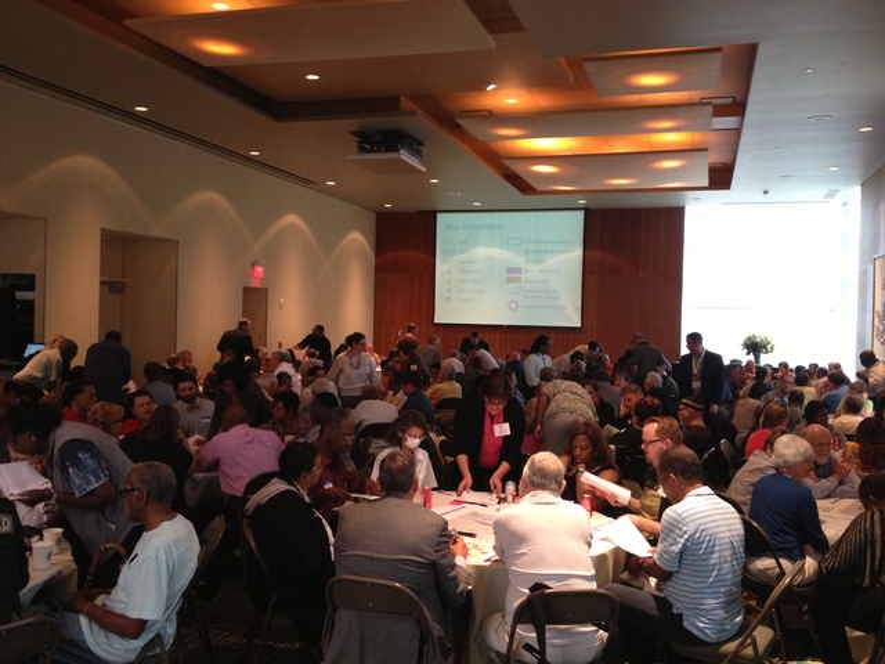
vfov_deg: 40.7
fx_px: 895
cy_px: 332
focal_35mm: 35
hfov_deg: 52.6
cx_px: 442
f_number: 2.4
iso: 160
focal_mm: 4.28
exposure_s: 1/20
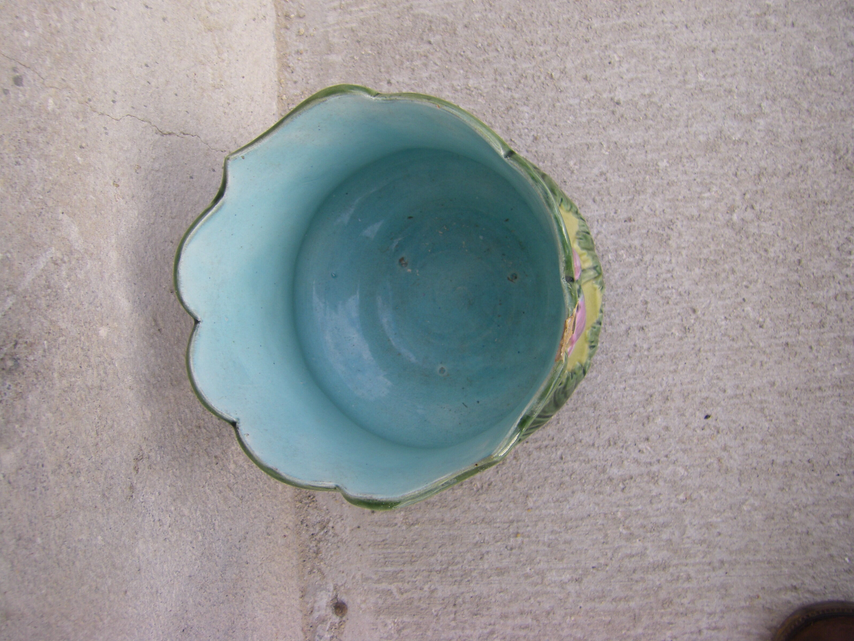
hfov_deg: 47.9
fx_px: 962
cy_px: 318
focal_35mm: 39
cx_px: 437
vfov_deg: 36.8
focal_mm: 6.3
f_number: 3.5
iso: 64
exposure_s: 1/100
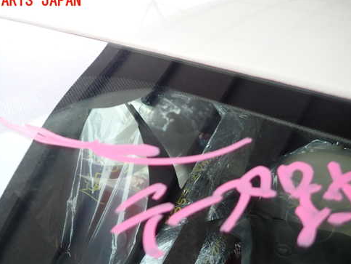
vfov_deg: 45.2
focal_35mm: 31
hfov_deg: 58.3
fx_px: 314
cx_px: 167
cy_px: 156
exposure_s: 1/125
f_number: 2
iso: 160
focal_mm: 4.5
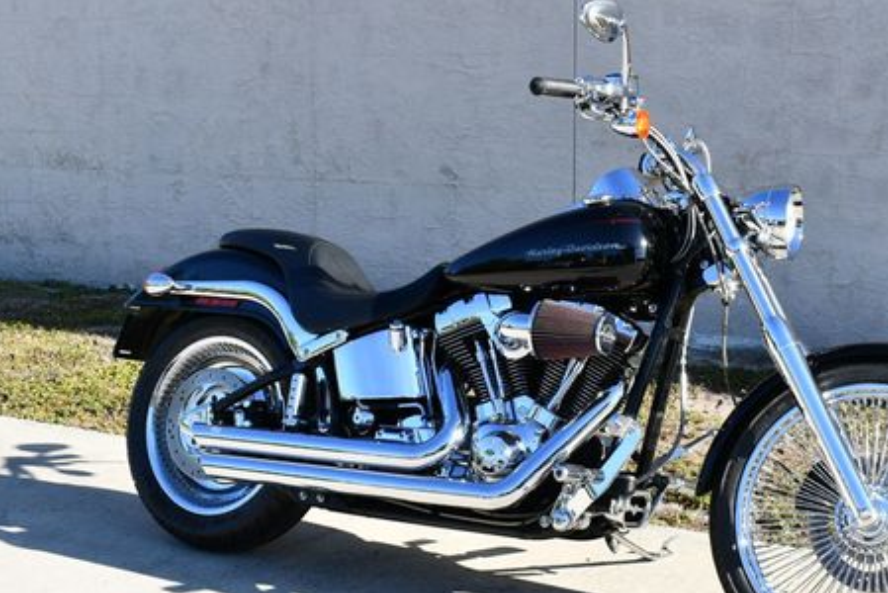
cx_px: 554
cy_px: 293
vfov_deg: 23.8
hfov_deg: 34.8
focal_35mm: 57
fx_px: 1407
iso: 180
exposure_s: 1/250
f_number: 8
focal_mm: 20
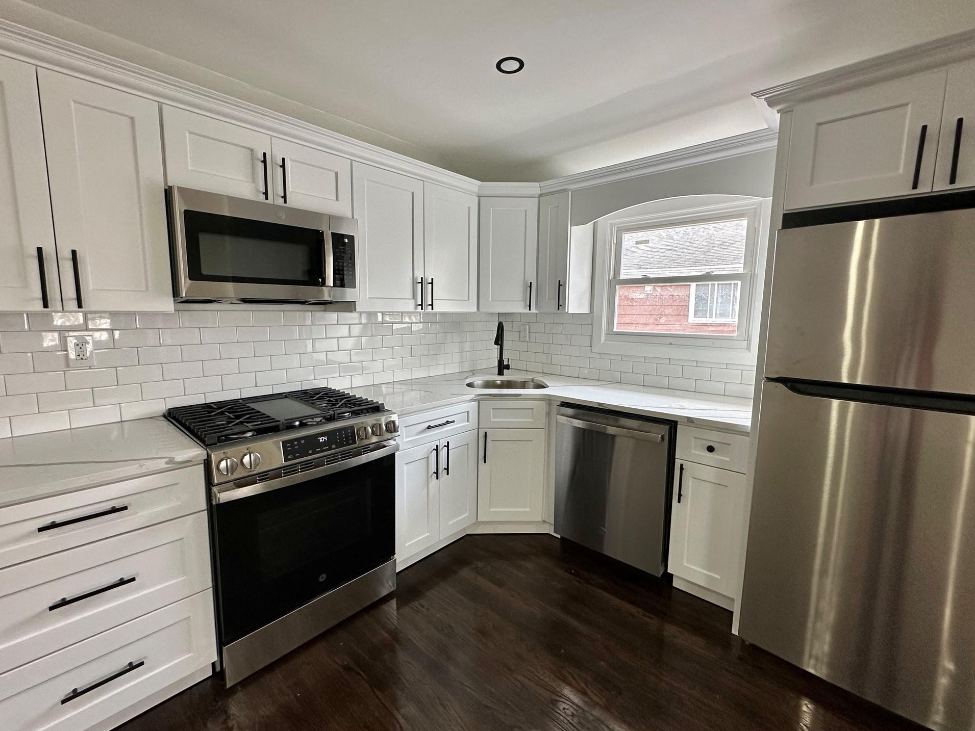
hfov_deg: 98.1
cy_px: 362
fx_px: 423
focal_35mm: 15
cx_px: 473
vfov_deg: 81.8
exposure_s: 1/120
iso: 160
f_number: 2.2
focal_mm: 2.22
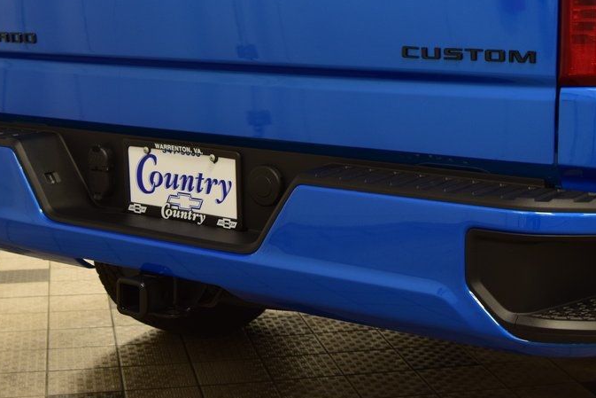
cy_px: 111
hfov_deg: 27.7
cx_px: 314
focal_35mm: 73
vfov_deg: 18.6
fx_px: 1209
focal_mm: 32
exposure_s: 1/15
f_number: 6.3
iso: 560
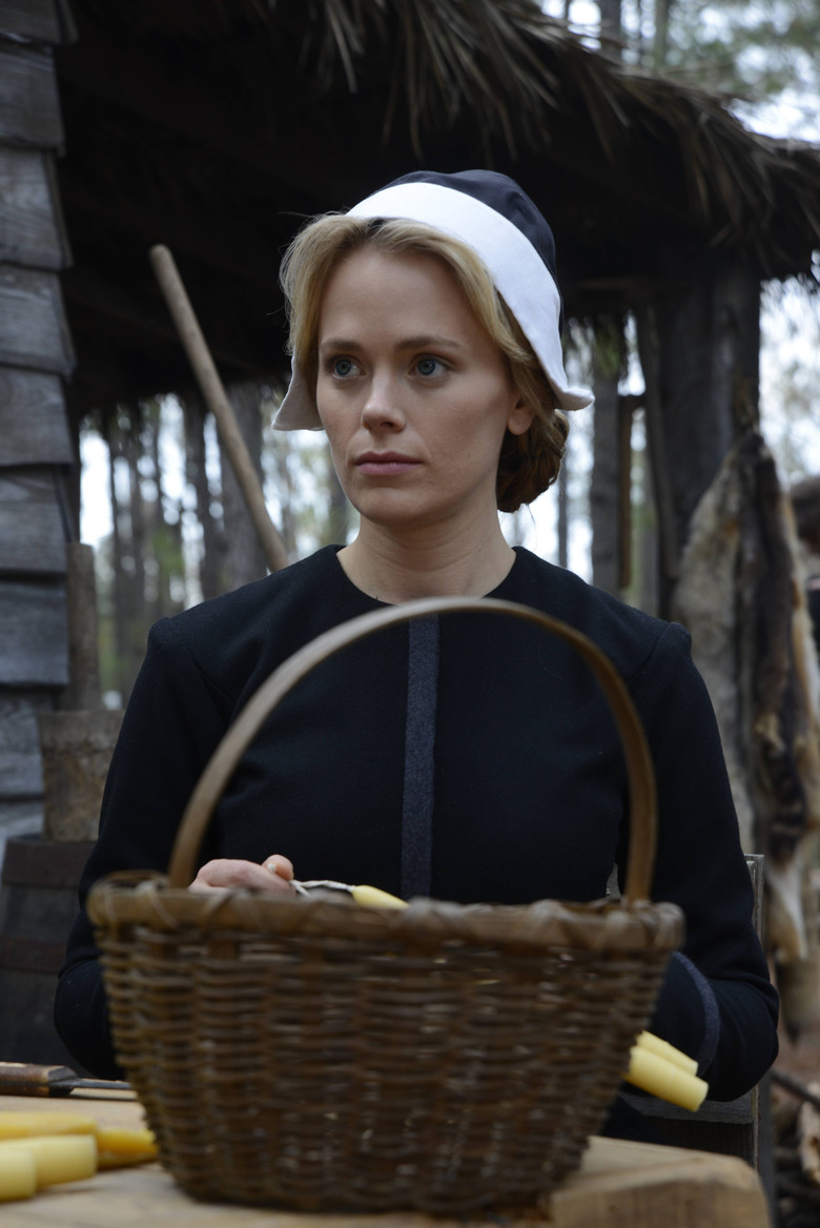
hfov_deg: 16.1
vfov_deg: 23.9
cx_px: 410
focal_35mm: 85
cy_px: 614
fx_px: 2901
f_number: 6.3
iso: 400
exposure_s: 1/160
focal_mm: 85
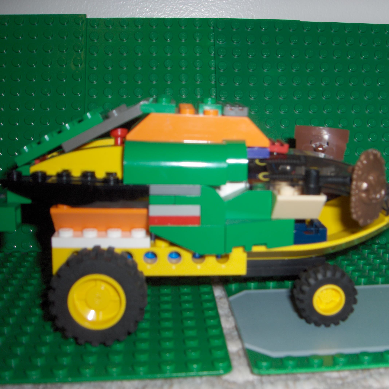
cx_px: 239
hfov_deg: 36.6
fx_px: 585
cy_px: 195
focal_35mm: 46
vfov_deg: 36.8
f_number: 4.8
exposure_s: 1/60
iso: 100
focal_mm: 8
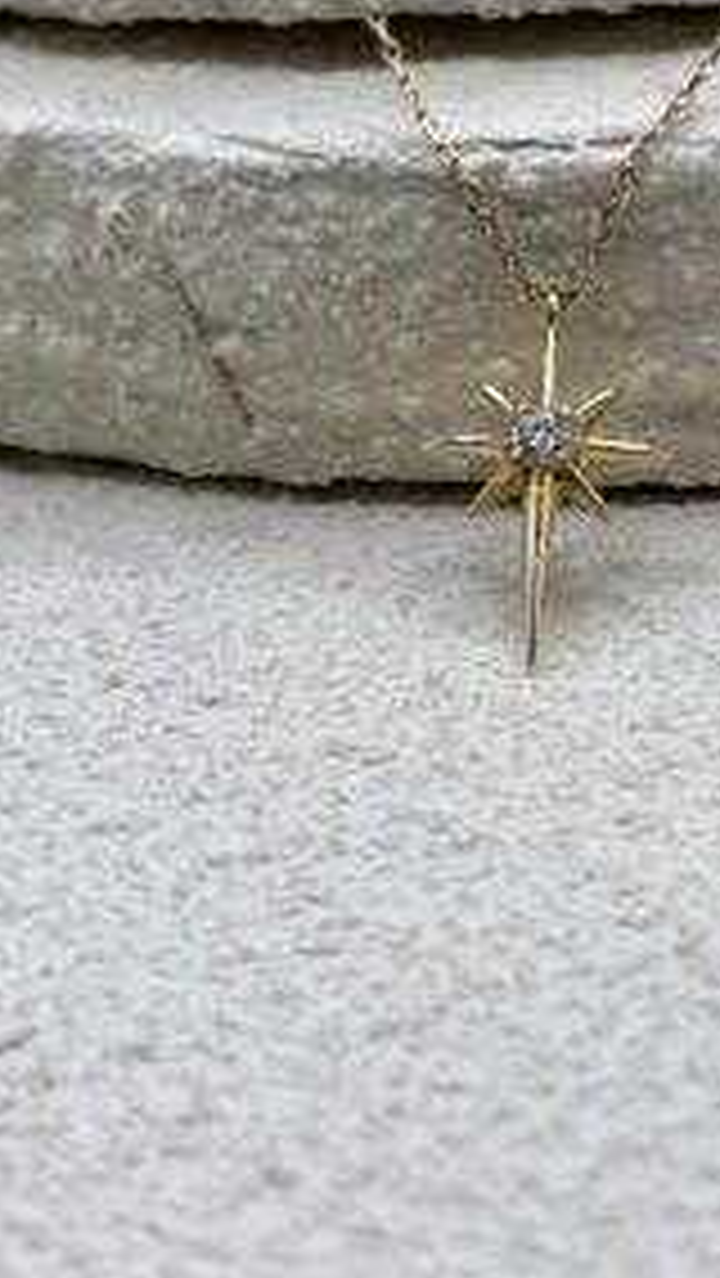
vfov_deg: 21.6
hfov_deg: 12.3
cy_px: 322
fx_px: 3322
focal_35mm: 98
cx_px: 572
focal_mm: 6.86
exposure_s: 1/681
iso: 80
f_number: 1.78
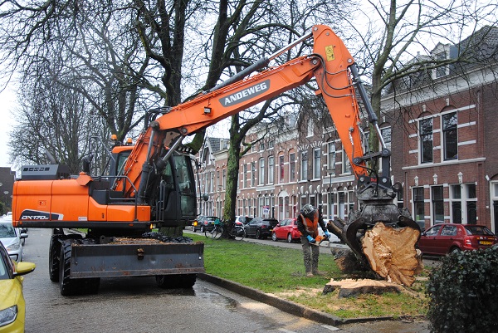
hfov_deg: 43.6
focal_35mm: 45
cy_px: 166
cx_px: 249
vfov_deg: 29.9
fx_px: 623
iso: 200
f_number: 4.2
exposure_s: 1/40
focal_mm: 30
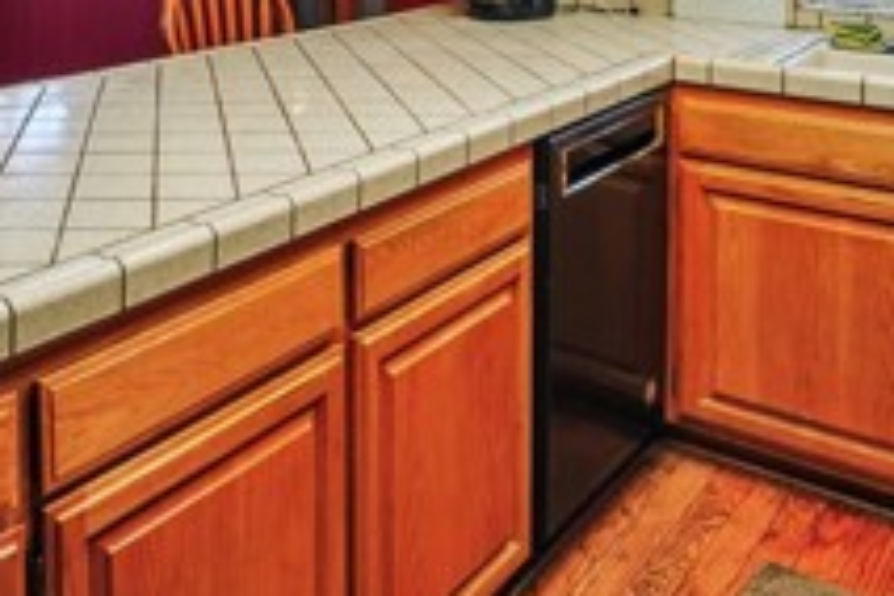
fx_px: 1043
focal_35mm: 42
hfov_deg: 45.0
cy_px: -155
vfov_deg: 27.3
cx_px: 235
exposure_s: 1/60
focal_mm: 14
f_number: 9
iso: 250
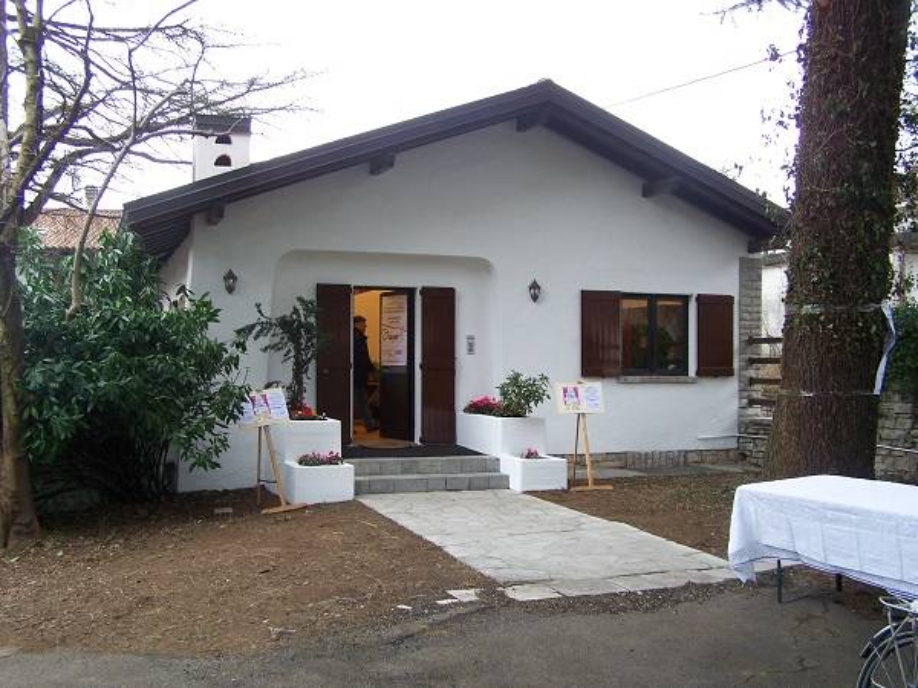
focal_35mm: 38
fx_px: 1008
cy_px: 344
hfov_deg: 49.0
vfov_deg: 37.7
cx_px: 459
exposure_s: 1/60
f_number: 2.8
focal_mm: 6.3
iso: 80
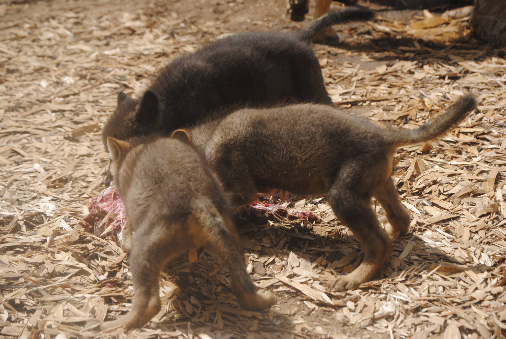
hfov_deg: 16.1
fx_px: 1794
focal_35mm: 128
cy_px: 170
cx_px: 253
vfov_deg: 10.8
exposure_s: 1/500
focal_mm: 85
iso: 110
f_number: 5.6
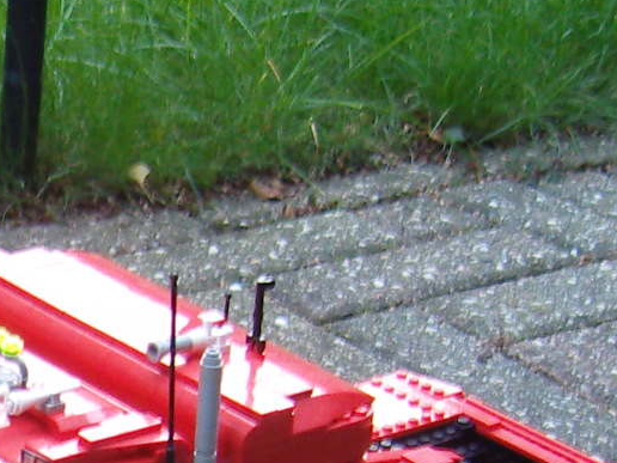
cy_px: 662
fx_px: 2406
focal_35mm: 135
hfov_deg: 13.7
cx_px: -319
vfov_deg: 10.7
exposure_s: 1/2.5
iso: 200
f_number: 2.8
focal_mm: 7.3
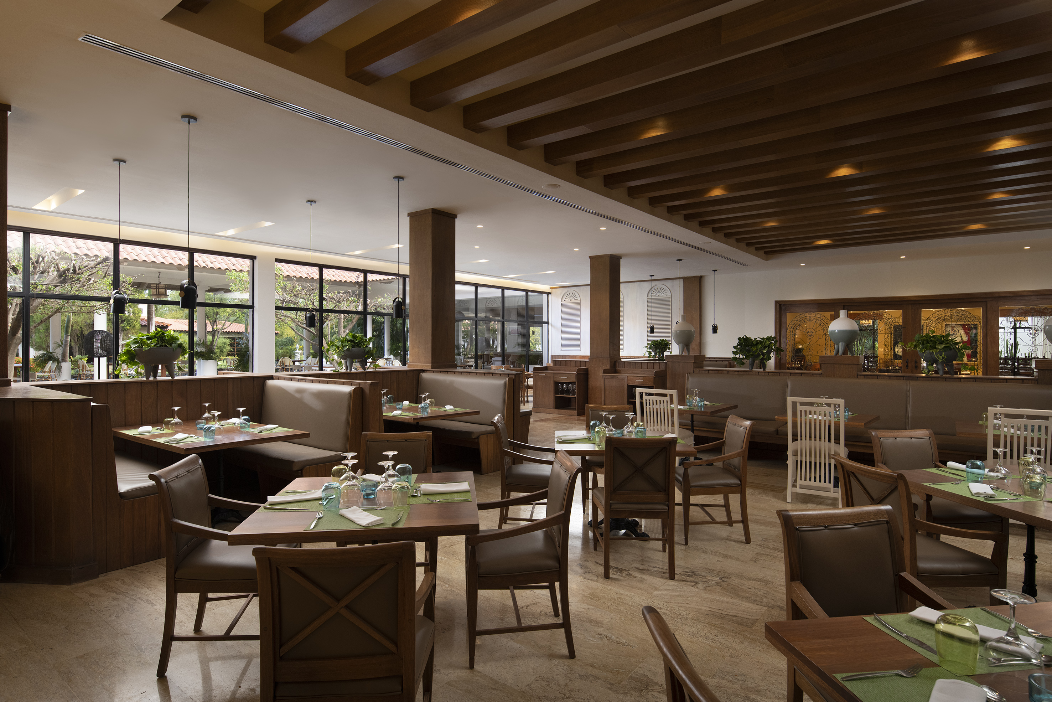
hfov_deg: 86.9
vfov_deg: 64.6
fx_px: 555
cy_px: 351
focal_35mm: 19
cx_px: 526
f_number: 8
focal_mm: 19
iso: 500
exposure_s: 1/20
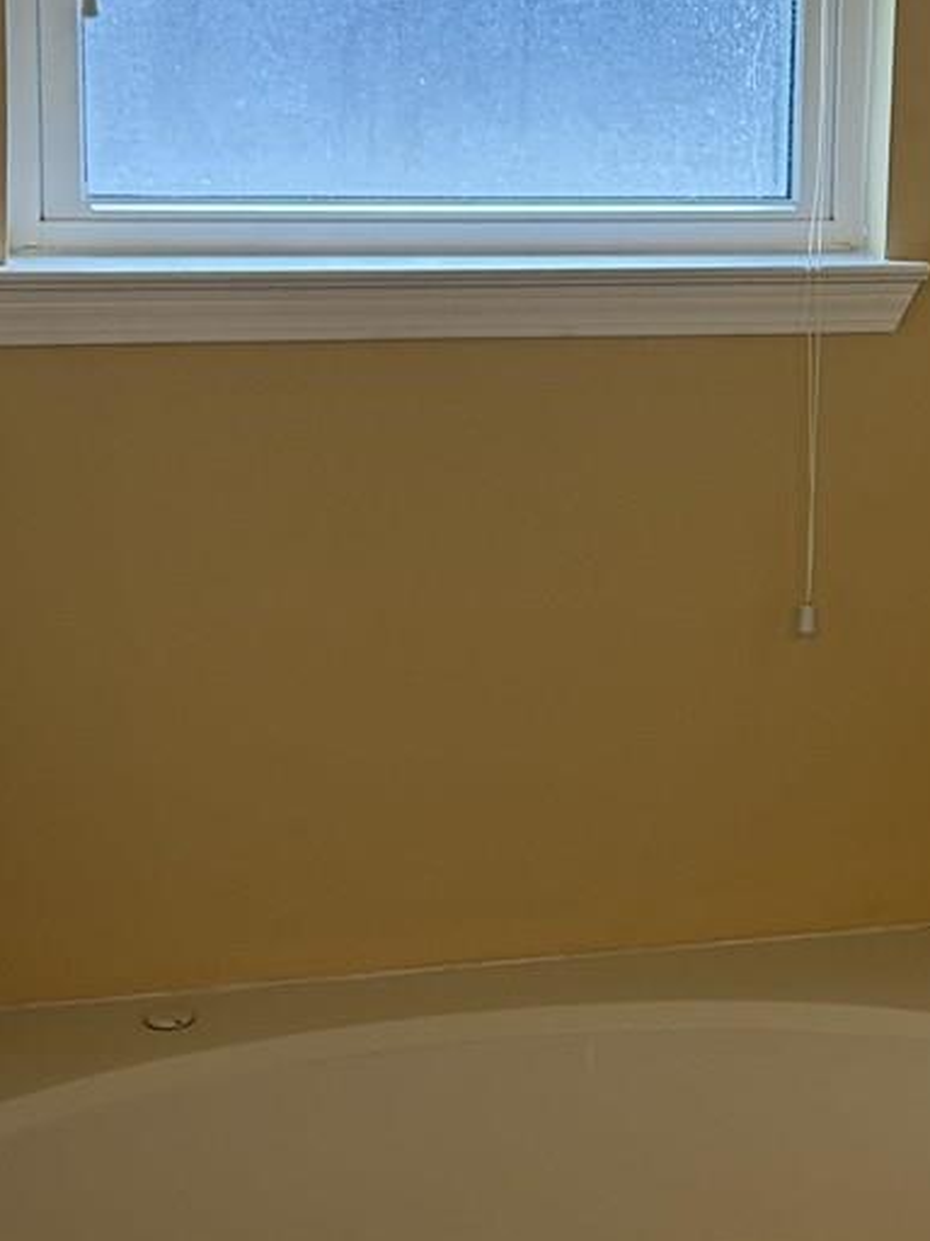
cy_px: 337
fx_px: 2794
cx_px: 850
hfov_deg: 18.6
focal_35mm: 78
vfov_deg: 24.8
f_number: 1.5
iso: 64
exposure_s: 1/120
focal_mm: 5.7
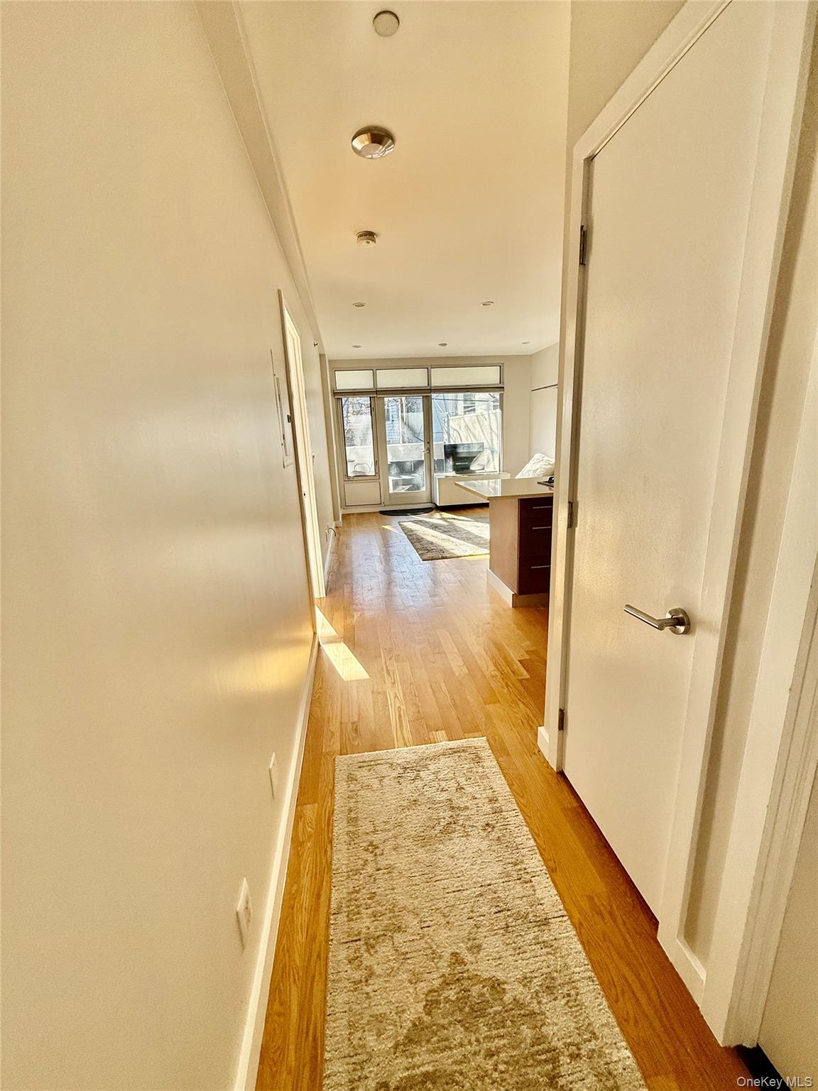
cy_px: 546
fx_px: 441
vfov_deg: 102.1
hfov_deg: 85.7
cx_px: 409
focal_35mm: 14
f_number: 2.2
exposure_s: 1/138
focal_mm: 2.22
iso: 64
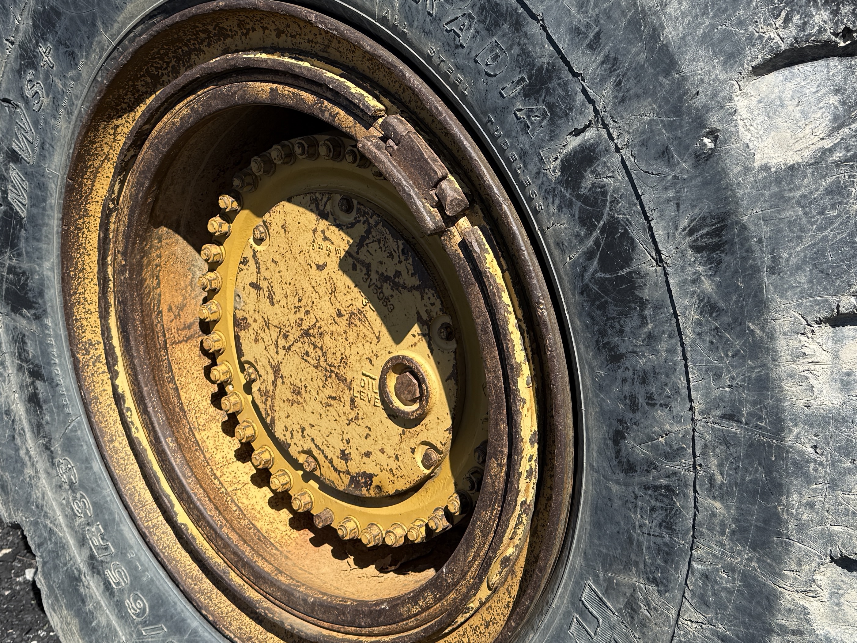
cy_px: 271
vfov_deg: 29.6
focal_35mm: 49
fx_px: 1213
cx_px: 565
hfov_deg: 38.5
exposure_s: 1/3584
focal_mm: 6.76
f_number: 1.78
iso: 80
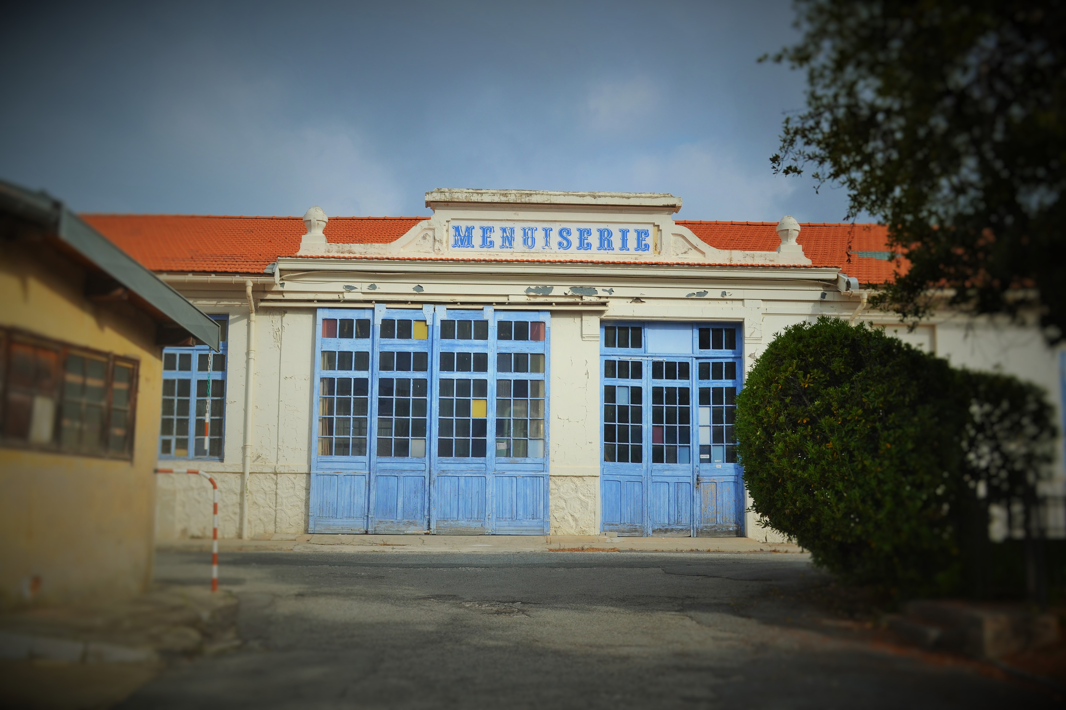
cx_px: 533
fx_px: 1155
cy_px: 355
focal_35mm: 39
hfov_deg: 49.6
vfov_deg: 34.2
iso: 100
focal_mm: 26
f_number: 8
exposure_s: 1/250
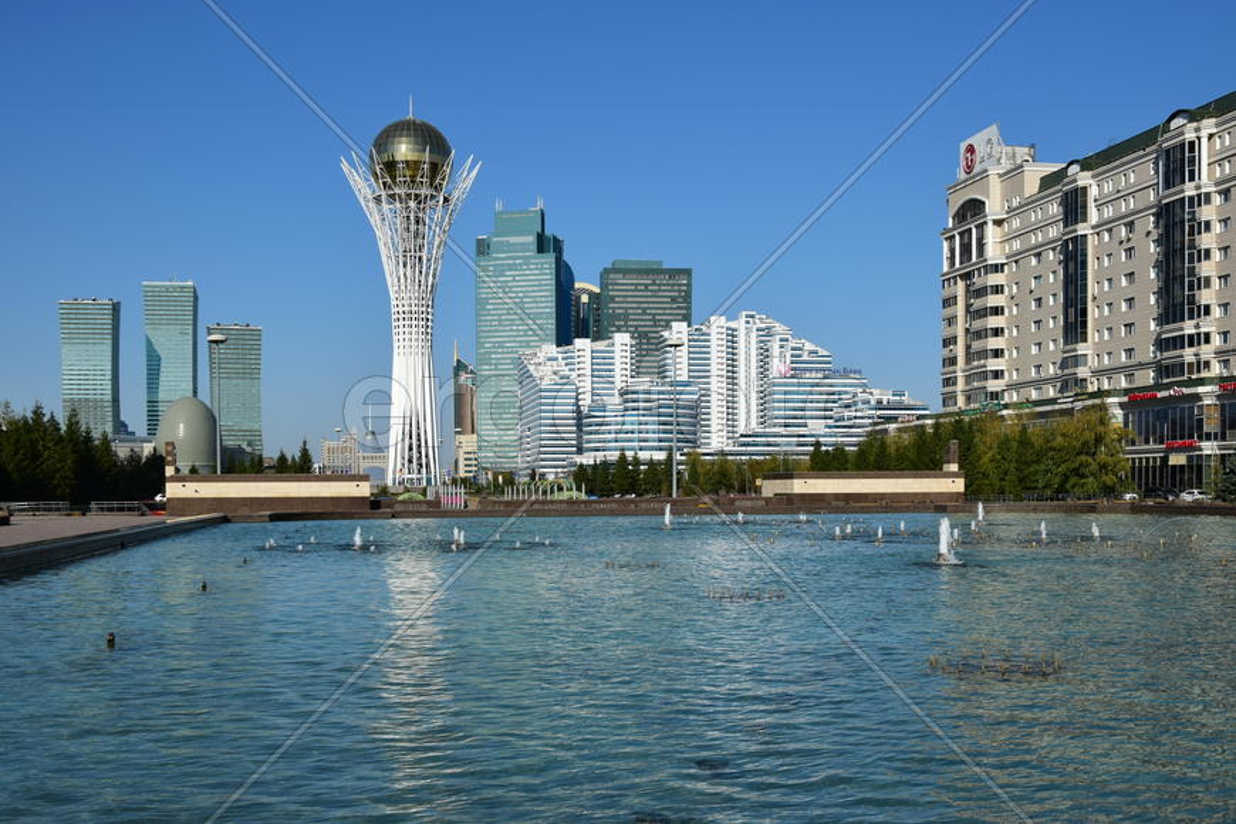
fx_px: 1339
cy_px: 412
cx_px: 618
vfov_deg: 34.2
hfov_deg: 49.6
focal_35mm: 39
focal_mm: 26
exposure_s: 1/400
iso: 100
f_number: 9
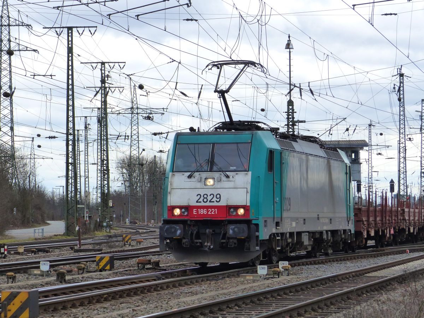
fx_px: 1715
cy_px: 159
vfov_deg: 10.6
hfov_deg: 14.1
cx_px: 212
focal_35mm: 140
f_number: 4
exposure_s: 1/250
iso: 250
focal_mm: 25.2
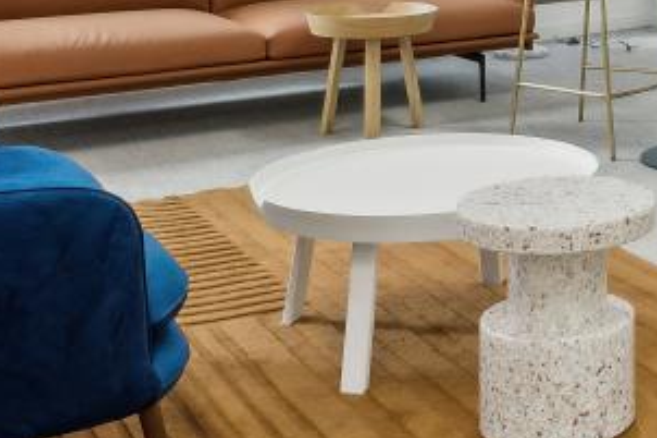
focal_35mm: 72
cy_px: -154
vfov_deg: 17.6
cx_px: 927
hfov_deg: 23.6
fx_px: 1313
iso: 160
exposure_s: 1/4
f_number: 11
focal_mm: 17
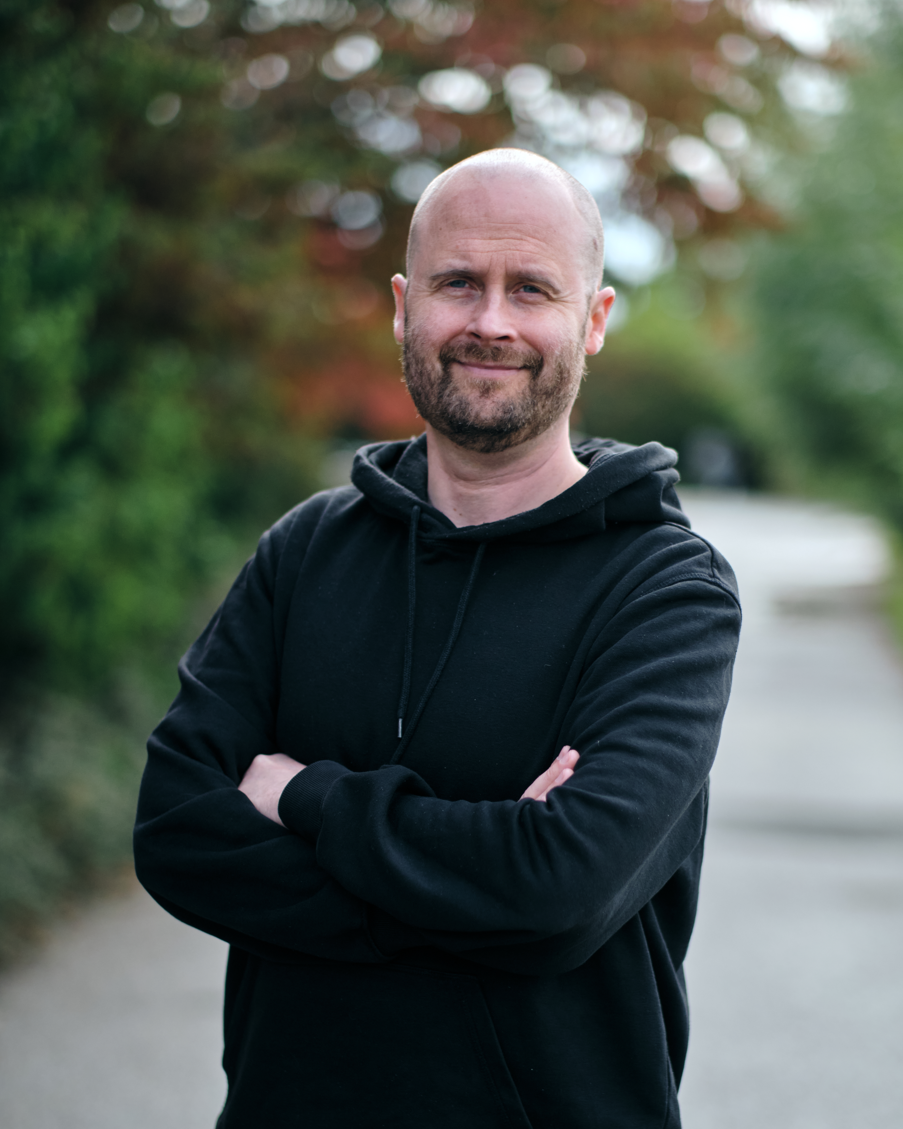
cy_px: 674
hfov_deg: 16.2
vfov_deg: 20.1
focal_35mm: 95
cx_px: 451
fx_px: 3174
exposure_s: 1/8000
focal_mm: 56
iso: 400
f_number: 1.4
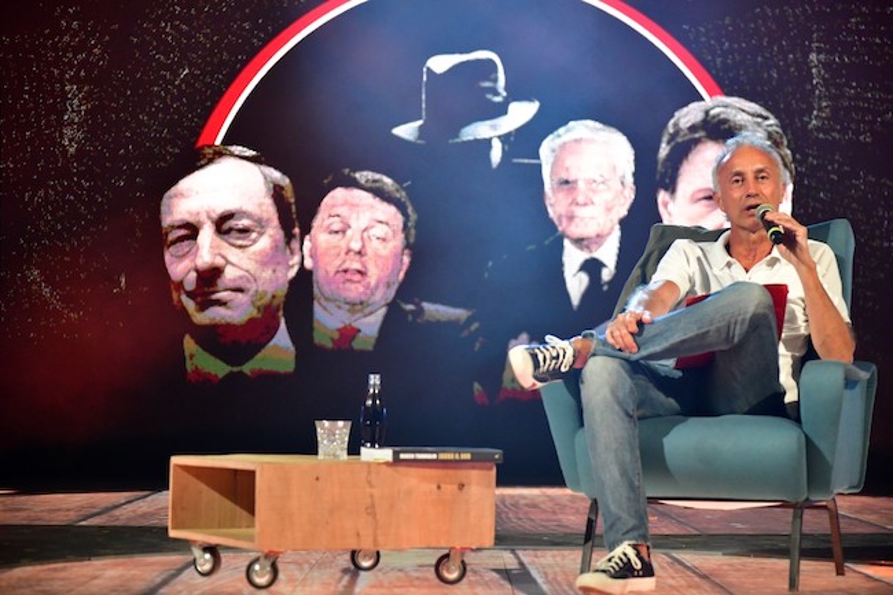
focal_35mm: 100
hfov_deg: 20.4
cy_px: 298
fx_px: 2480
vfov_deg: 13.7
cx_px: 446
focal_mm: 100
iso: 6400
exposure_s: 1/200
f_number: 4.5
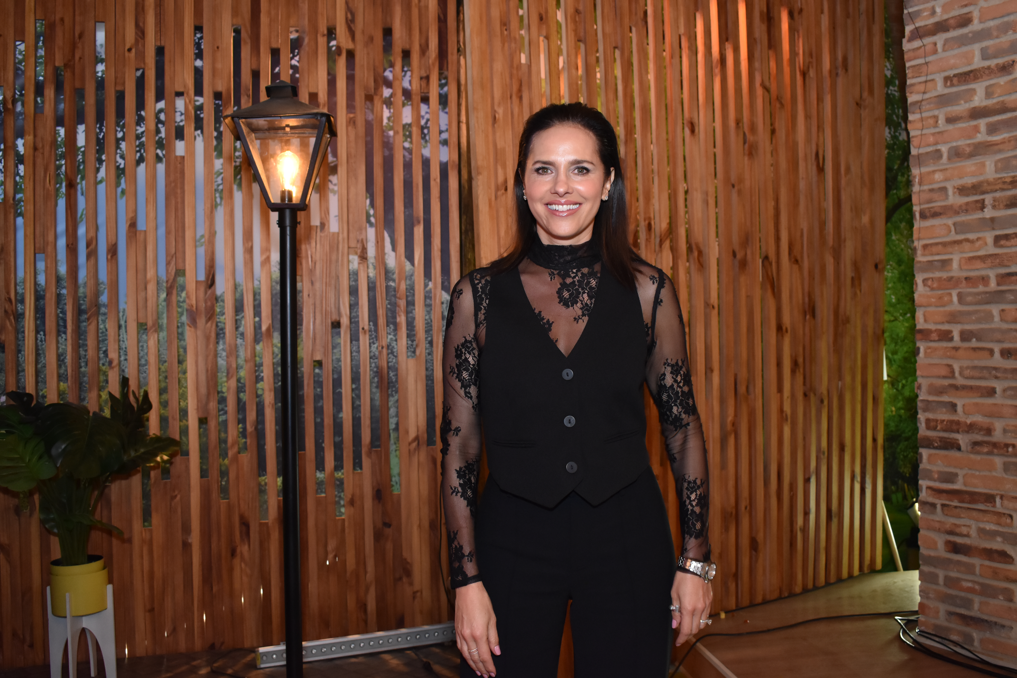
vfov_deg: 38.4
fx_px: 975
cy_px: 339
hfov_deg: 55.1
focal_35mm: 34
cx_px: 508
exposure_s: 1/100
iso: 1250
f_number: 4.5
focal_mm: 23
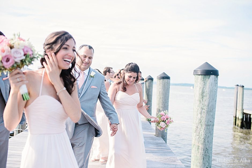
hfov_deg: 54.4
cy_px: 84
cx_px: 126
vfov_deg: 37.9
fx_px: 245
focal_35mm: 35
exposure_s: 1/2500
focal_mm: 35
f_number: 2.5
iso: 400
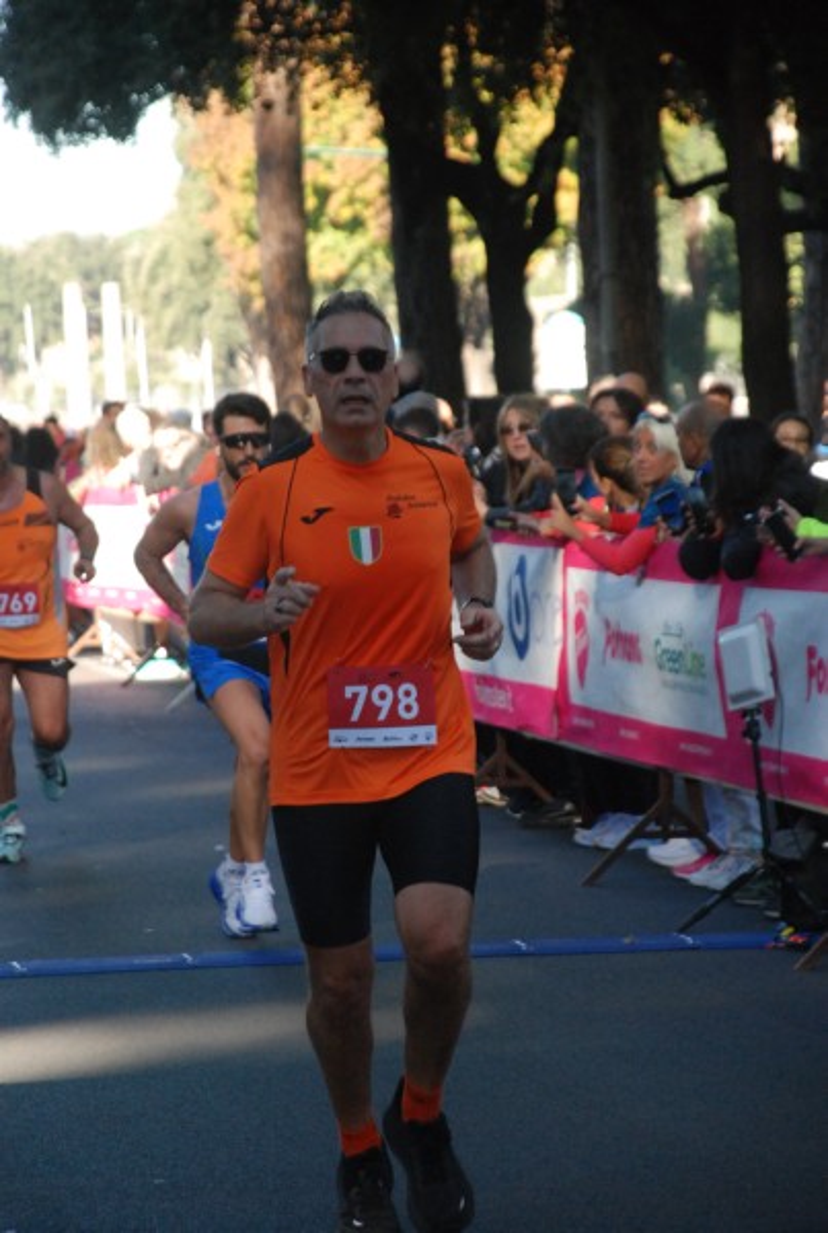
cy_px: 616
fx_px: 6178
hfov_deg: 7.7
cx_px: 414
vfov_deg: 11.4
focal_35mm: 180
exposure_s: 1/400
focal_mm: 120
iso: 1000
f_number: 5.6
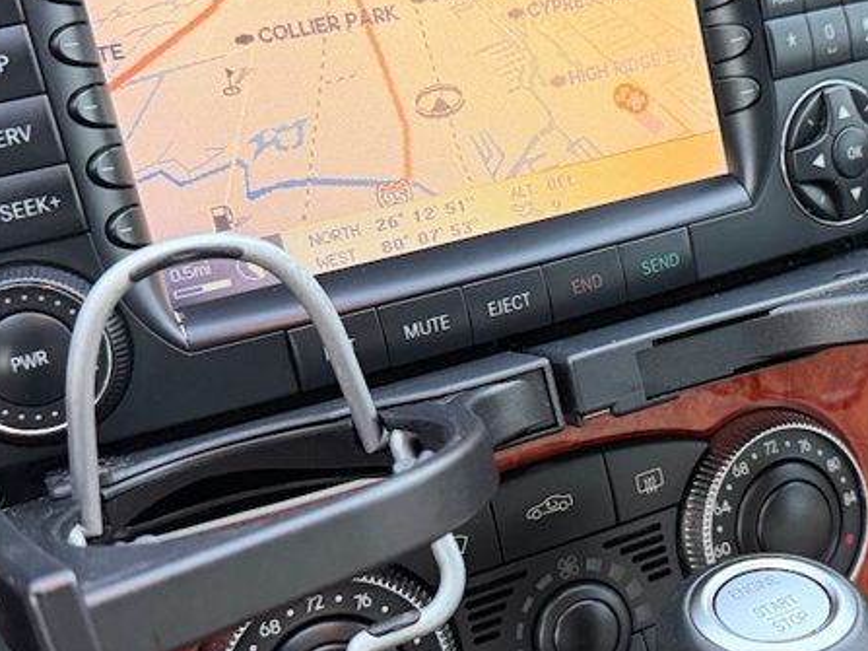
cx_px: 631
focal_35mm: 55
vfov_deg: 26.5
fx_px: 1379
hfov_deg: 34.3
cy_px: 377
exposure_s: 1/50
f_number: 1.78
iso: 400
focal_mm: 6.76
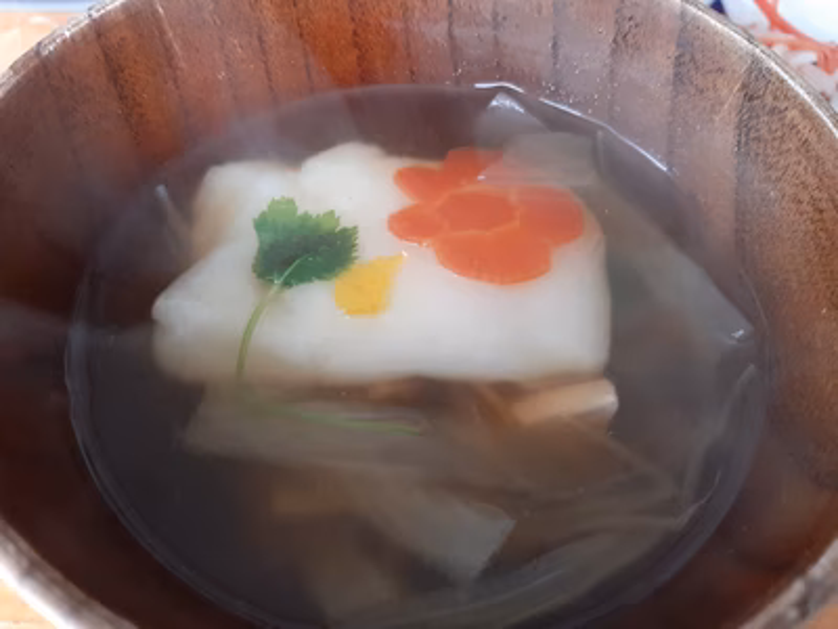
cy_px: 314
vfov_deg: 53.1
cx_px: 419
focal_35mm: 26
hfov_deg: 67.3
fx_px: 629
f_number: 1.7
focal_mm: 3.93
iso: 800
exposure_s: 1/20
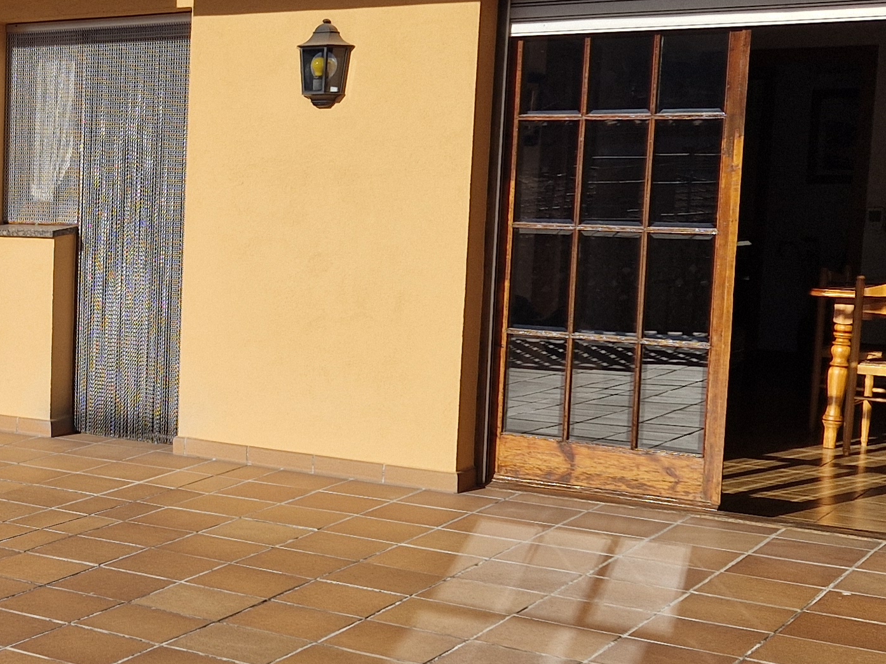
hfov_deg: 27.0
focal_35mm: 66
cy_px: 389
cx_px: -87
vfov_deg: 22.2
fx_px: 1689
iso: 50
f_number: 1.8
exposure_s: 1/2736
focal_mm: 5.4
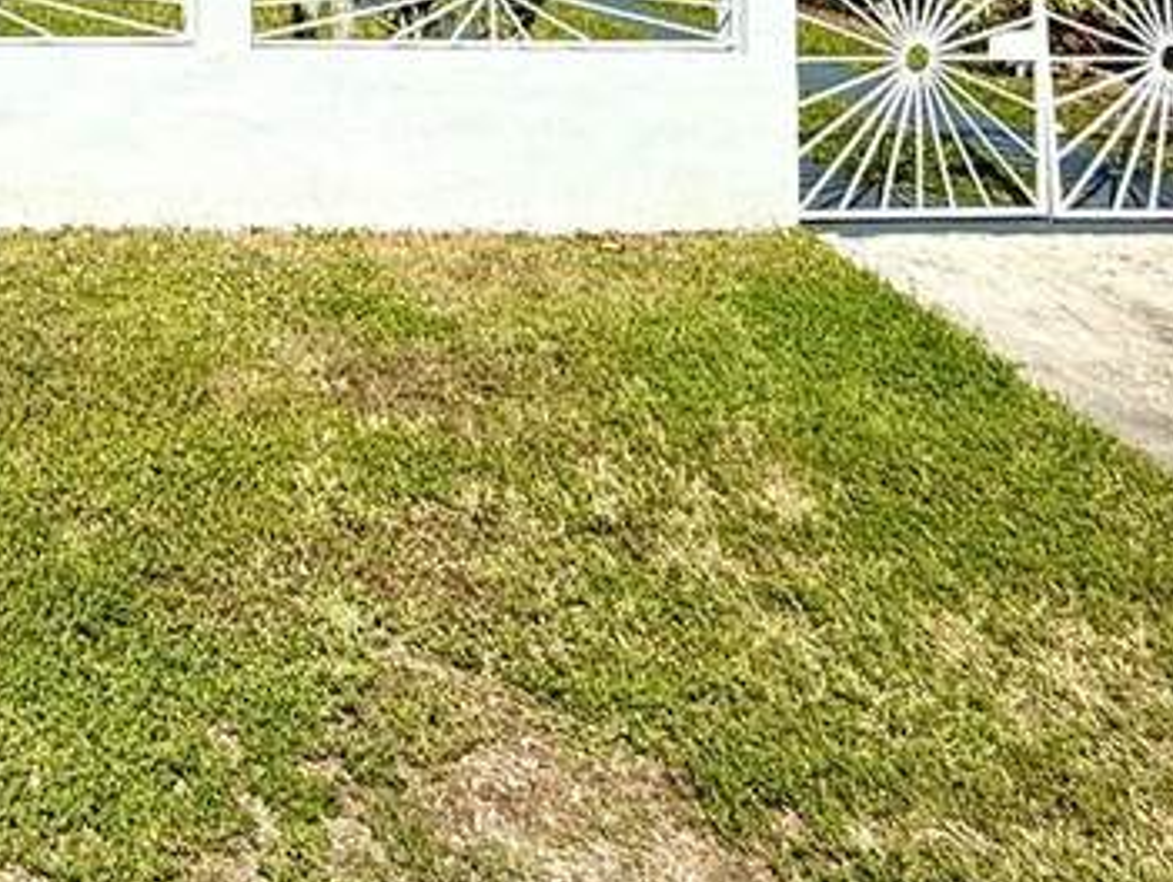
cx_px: -190
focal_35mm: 51
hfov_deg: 32.0
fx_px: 1730
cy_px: -525
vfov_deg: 22.2
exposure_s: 1/3891
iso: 50
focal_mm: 2.22
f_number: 2.2
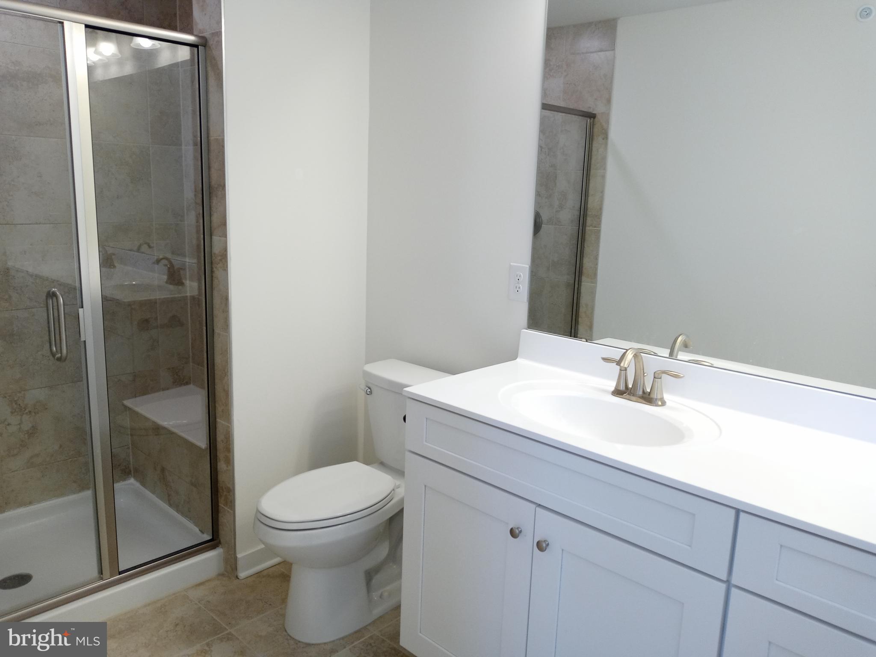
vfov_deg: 49.7
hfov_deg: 63.4
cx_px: 438
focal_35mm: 28
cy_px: 328
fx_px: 709
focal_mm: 3.61
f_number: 1.8
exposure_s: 1/60
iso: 100
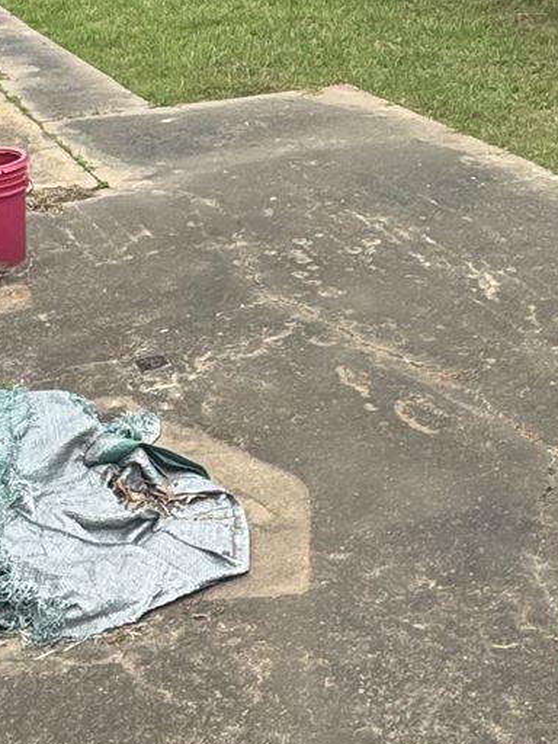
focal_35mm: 63
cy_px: -49
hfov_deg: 23.2
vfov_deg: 28.3
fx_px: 1354
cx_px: 340
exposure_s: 1/569
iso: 40
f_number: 2.2
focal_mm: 2.22
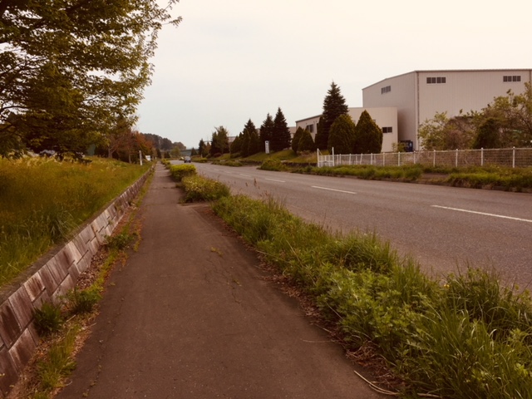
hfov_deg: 61.7
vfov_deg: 48.2
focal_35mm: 29
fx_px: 446
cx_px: 266
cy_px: 200
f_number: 2.2
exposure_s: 1/1980
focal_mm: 4.15
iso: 32
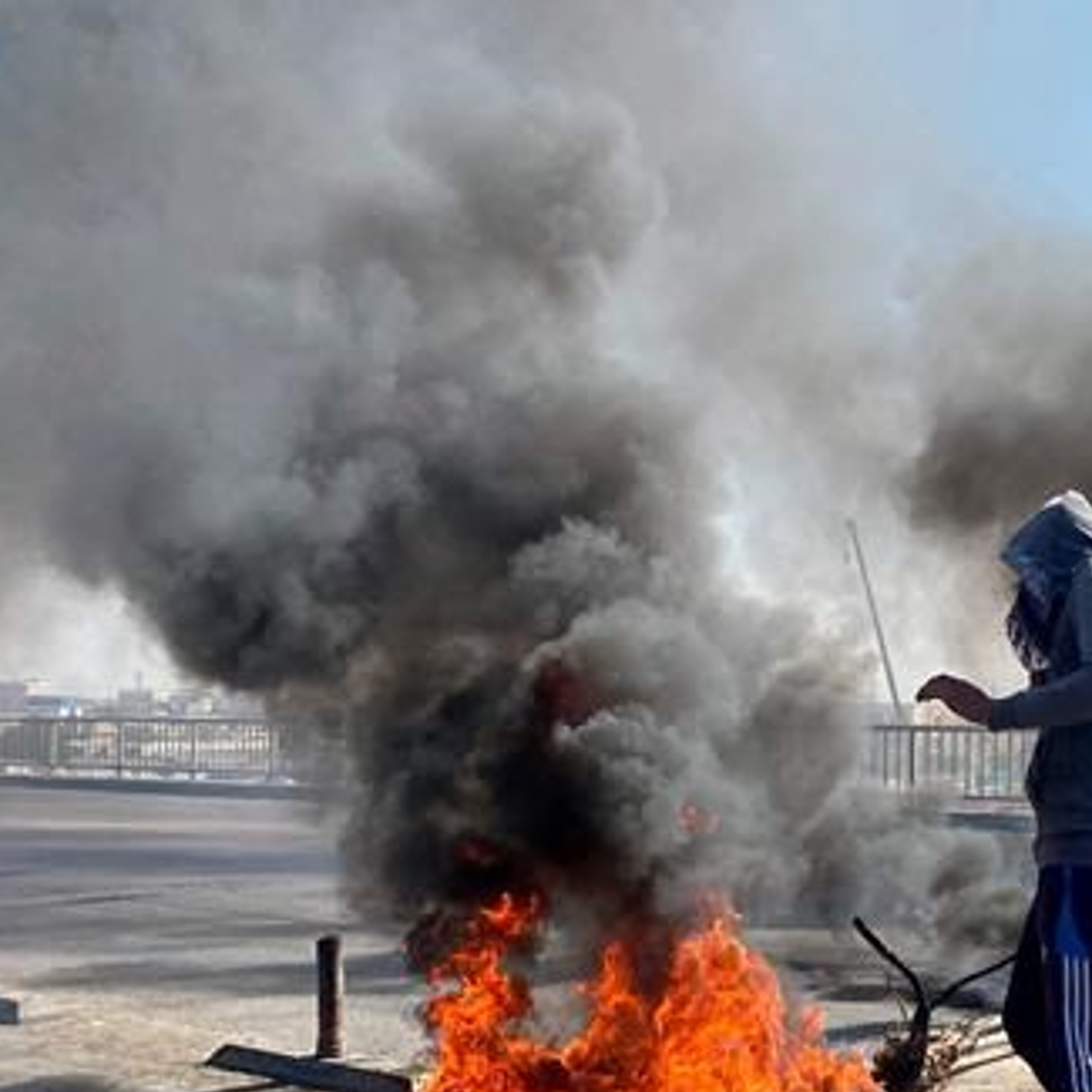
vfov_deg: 36.6
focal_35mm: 46
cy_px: 685
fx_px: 1642
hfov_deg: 35.4
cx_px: 900
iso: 32
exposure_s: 1/2315
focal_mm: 4.25
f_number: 1.8
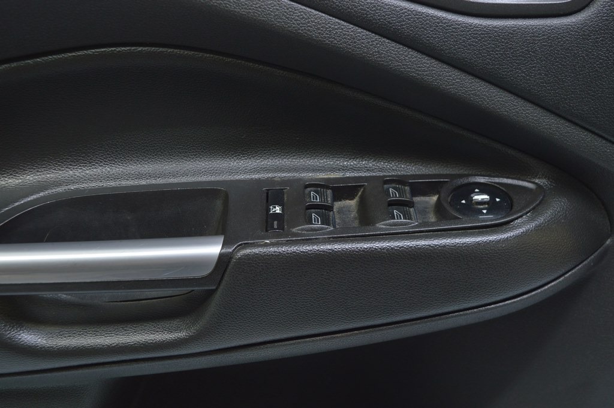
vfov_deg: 30.8
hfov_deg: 45.0
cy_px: 204
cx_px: 307
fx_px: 741
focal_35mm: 44
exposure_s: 1/20
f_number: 5.6
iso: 400
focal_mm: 29
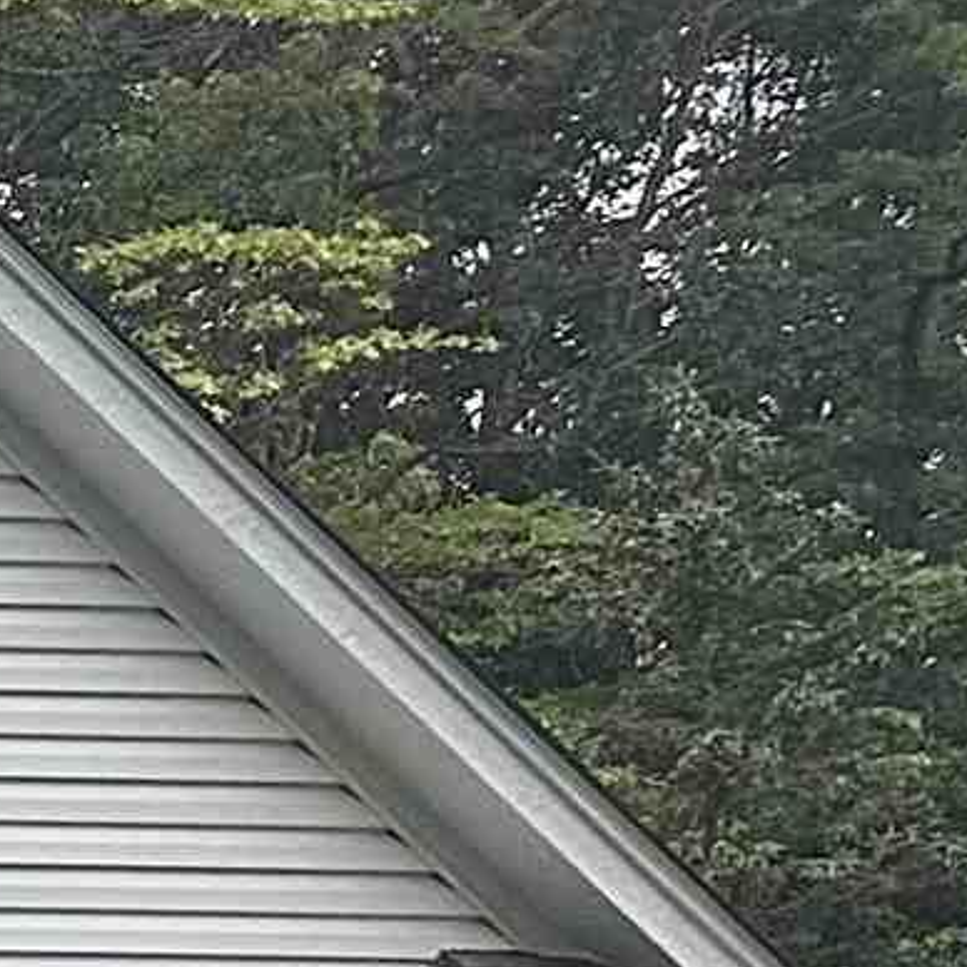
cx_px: -2791
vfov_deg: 10.2
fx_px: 5310
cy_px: 1226
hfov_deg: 7.6
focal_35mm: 168
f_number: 1.78
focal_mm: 6.86
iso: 250
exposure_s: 1/60
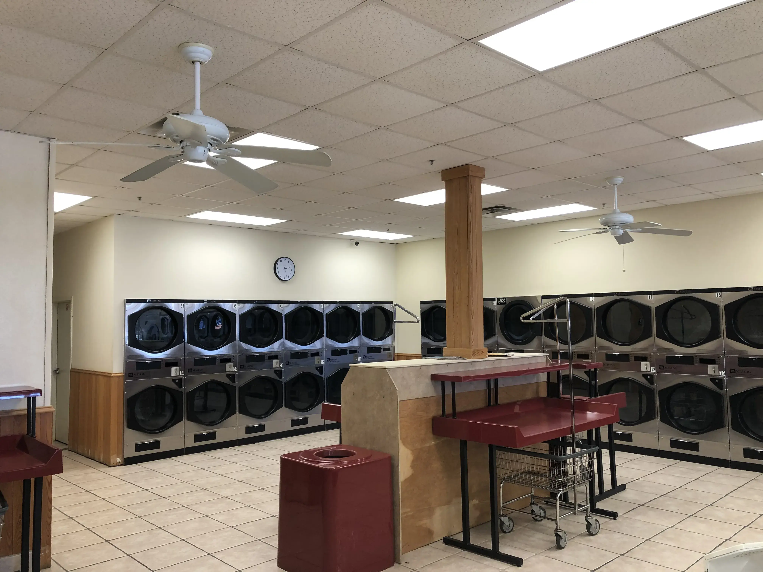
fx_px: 617
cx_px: 382
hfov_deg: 63.4
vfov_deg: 49.7
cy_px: 286
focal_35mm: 28
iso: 20
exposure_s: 1/30
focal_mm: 3.99
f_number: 1.8
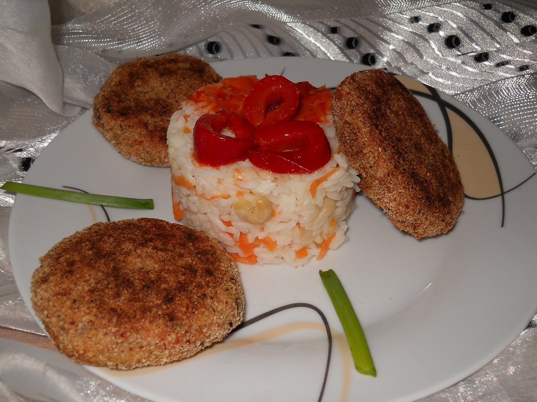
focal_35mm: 41
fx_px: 636
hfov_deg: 45.8
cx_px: 268
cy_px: 201
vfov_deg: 35.1
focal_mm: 6.72
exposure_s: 1/30
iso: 80
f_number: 5.5
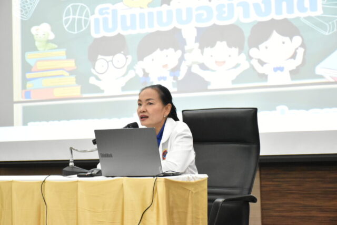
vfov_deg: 16.3
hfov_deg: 24.2
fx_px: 786
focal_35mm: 84
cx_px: 168
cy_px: 112
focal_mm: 56
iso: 6400
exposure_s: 1/100
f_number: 6.3
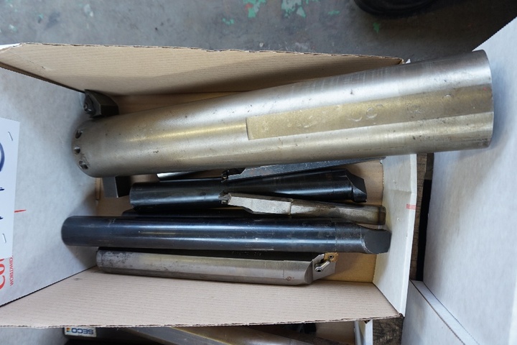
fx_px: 345
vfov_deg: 53.1
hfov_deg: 73.7
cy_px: 172
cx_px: 258
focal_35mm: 24
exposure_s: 1/60
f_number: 4
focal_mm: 16
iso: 400
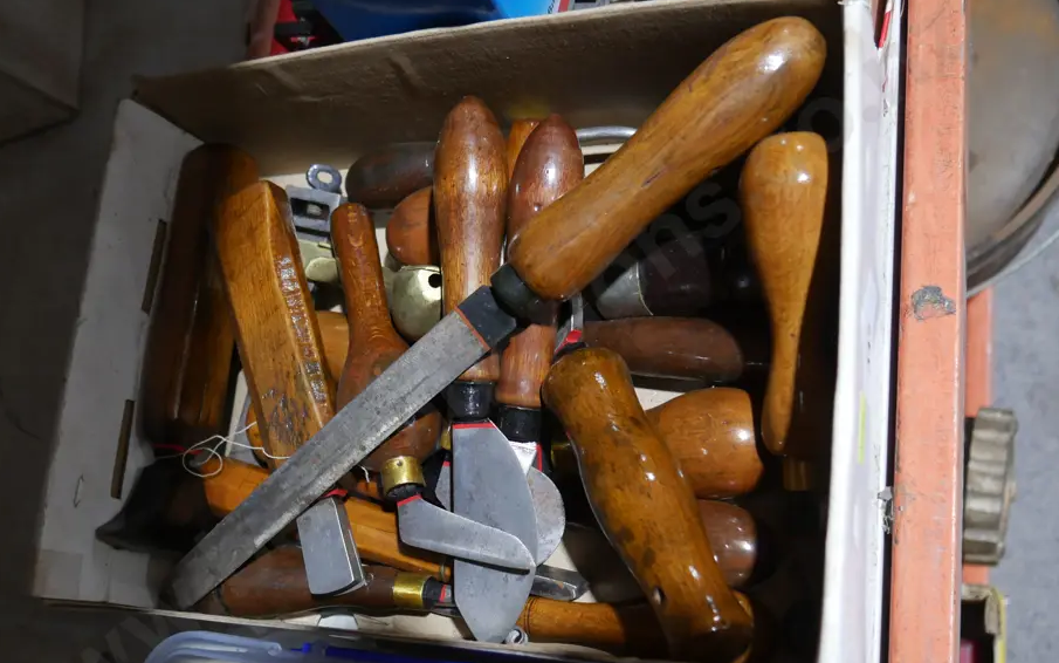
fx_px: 1039
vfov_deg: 35.3
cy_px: 385
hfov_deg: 53.9
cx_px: 479
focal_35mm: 36
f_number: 3.6
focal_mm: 15
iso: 640
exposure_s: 1/60
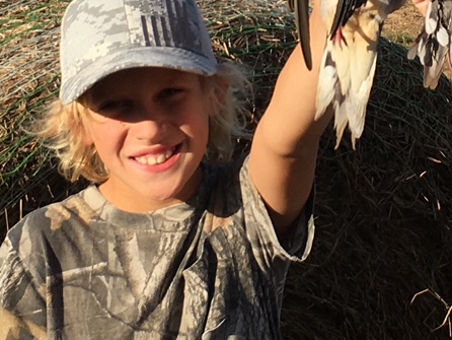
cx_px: 357
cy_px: 16
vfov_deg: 11.2
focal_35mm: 131
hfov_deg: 15.0
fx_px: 1711
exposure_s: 1/1261
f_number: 2.2
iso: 25
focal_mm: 4.15
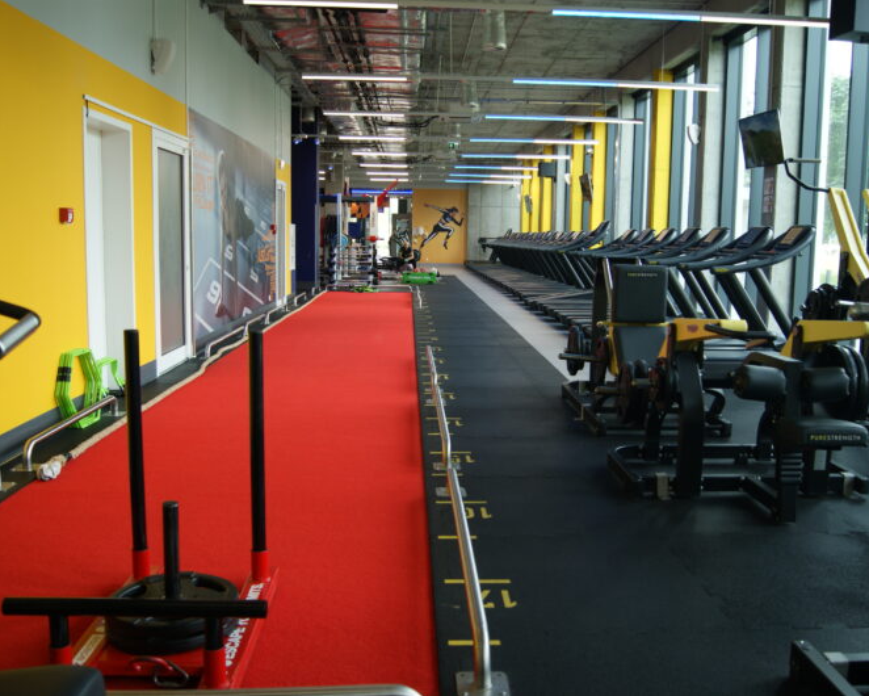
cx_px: 459
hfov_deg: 52.8
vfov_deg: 43.4
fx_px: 875
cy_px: 348
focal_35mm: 34
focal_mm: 20
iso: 125
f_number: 3.5
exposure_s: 1/30
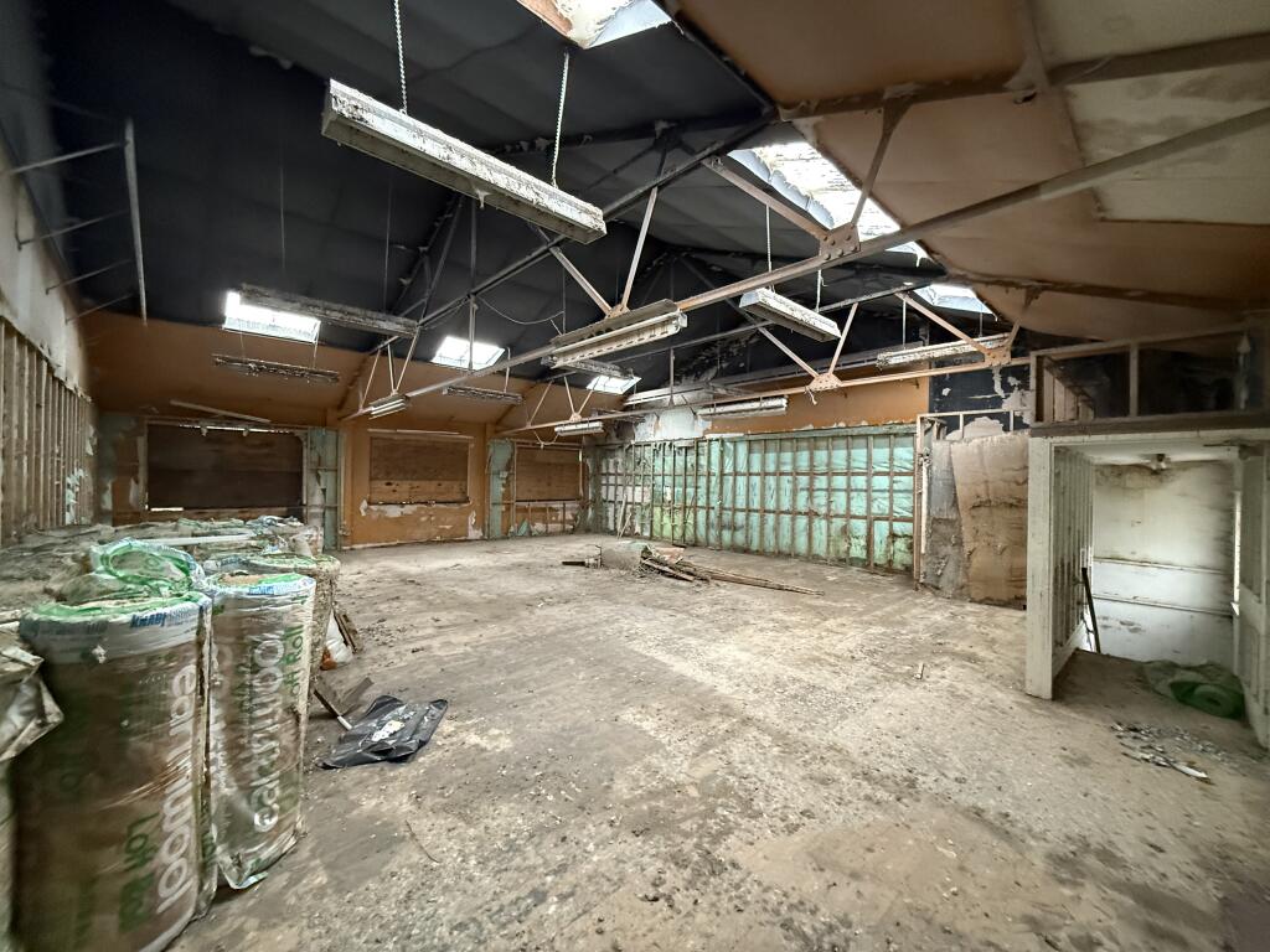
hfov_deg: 102.1
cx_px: 635
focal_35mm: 14
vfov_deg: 85.7
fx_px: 514
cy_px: 476
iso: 800
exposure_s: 1/60
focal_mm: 2.22
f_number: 2.2
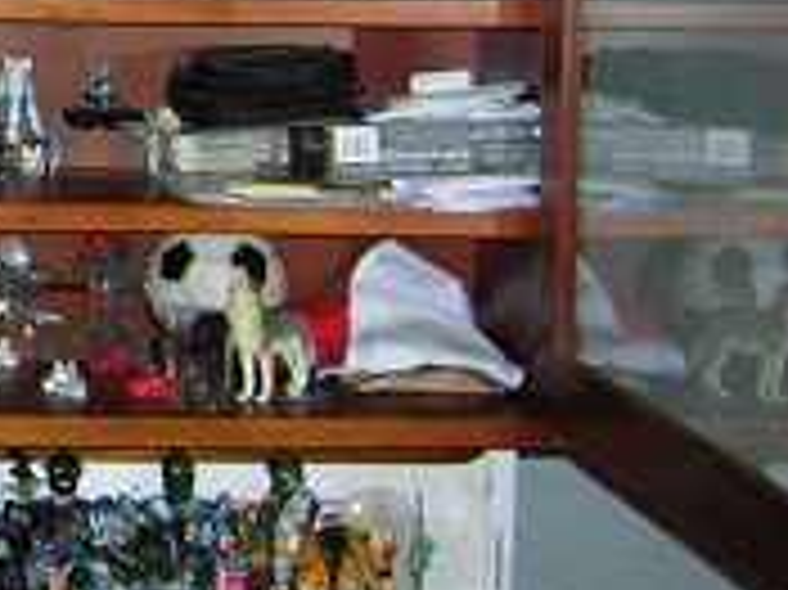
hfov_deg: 13.6
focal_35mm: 136
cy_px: -227
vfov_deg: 10.6
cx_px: -405
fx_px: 3094
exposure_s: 1/60.1
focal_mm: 5.7
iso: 105
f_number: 2.9
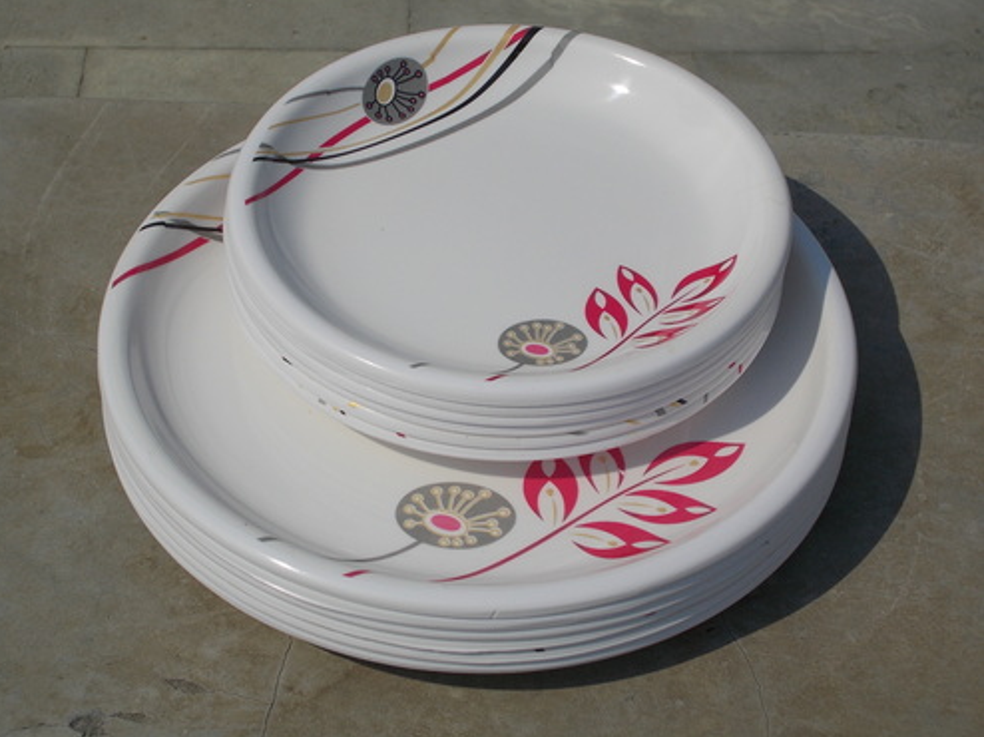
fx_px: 2188
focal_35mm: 77
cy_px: 366
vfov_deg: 19.1
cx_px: 488
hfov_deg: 25.3
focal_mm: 13.5
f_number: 14.5
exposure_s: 1/250
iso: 80
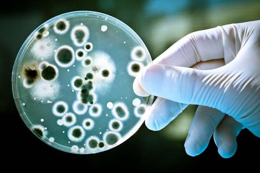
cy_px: 86
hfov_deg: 19.5
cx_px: 130
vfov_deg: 13.0
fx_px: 758
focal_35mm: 105
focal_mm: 105
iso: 100
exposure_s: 1/160
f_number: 11
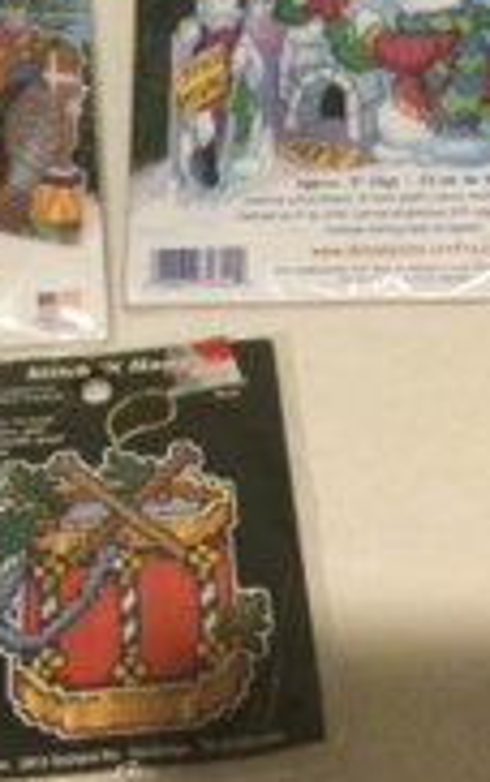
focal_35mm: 62
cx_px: 226
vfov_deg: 32.8
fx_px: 1323
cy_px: 281
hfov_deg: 21.0
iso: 200
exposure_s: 1/17
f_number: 2.4
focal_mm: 3.3
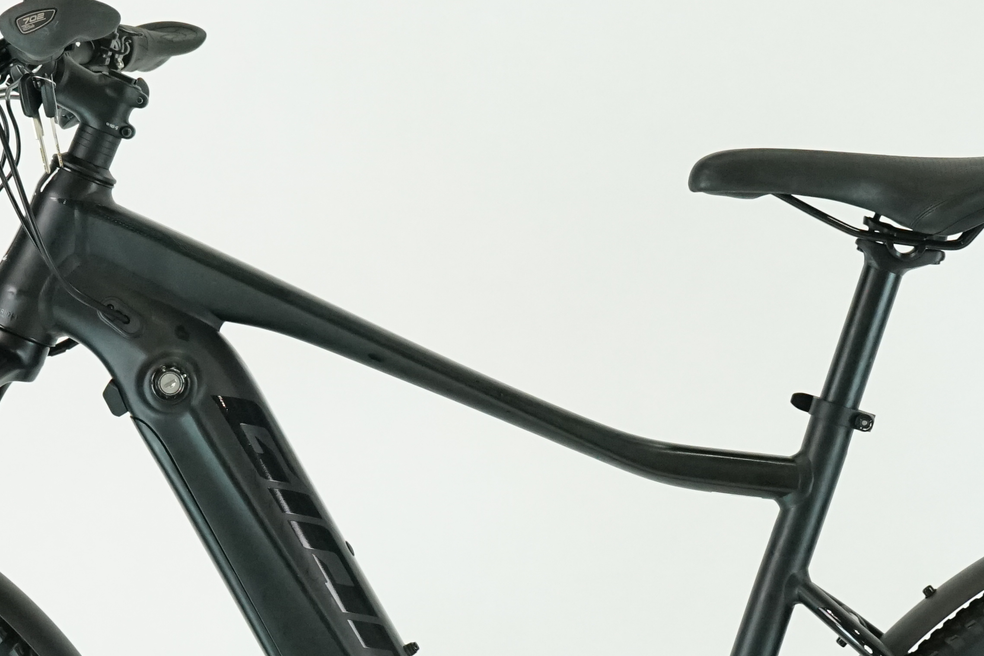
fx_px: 4537
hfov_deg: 12.4
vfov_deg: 8.2
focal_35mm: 166
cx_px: 465
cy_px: 659
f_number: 8
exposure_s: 1/200
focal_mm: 63
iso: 3200
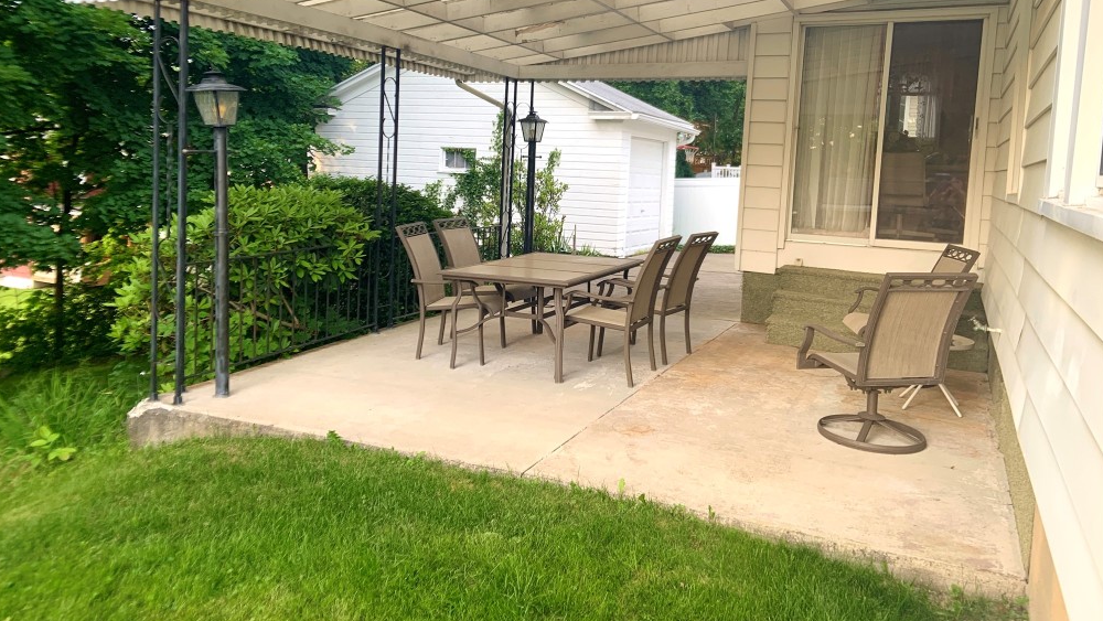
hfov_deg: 66.1
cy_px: 222
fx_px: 848
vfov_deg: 39.9
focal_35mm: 29
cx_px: 544
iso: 40
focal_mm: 4.25
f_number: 1.8
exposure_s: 1/121
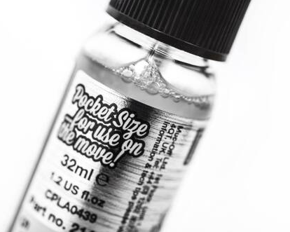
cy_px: 116
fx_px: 583
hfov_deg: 27.9
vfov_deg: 22.5
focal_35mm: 68
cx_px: 139
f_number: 7.1
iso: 100
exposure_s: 1/125
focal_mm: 60
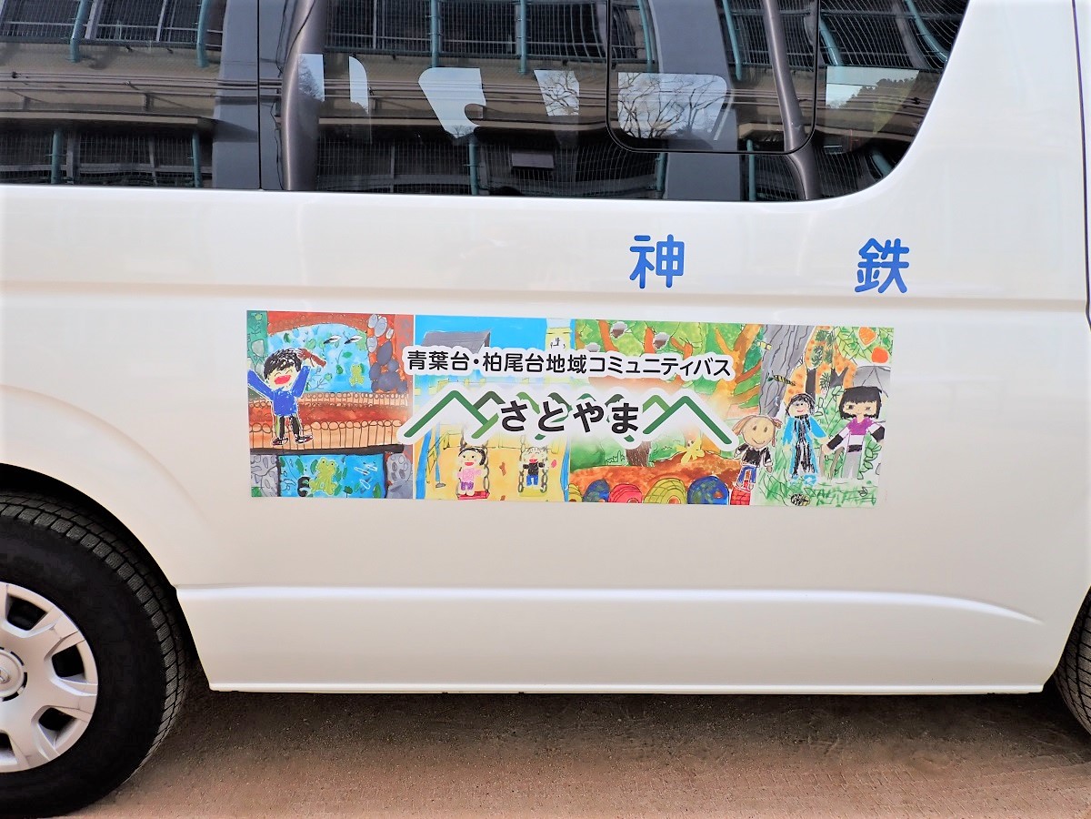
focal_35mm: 28
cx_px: 546
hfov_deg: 63.4
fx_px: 882
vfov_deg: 49.7
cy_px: 410
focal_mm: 5.05
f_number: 3.2
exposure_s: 1/640
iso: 100
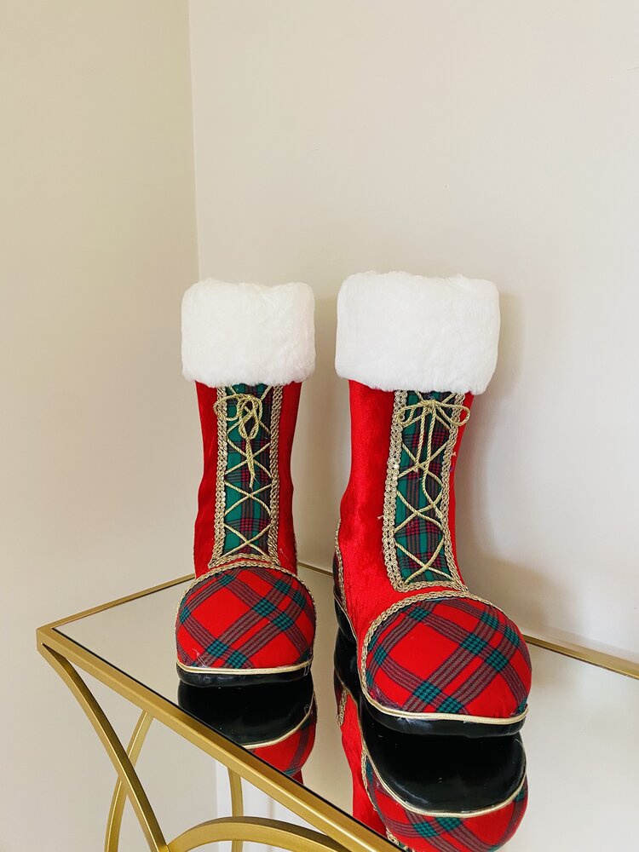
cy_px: 426
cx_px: 320
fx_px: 640
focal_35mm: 26
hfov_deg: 53.1
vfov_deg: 67.3
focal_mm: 4.25
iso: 100
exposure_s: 1/50
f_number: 1.8
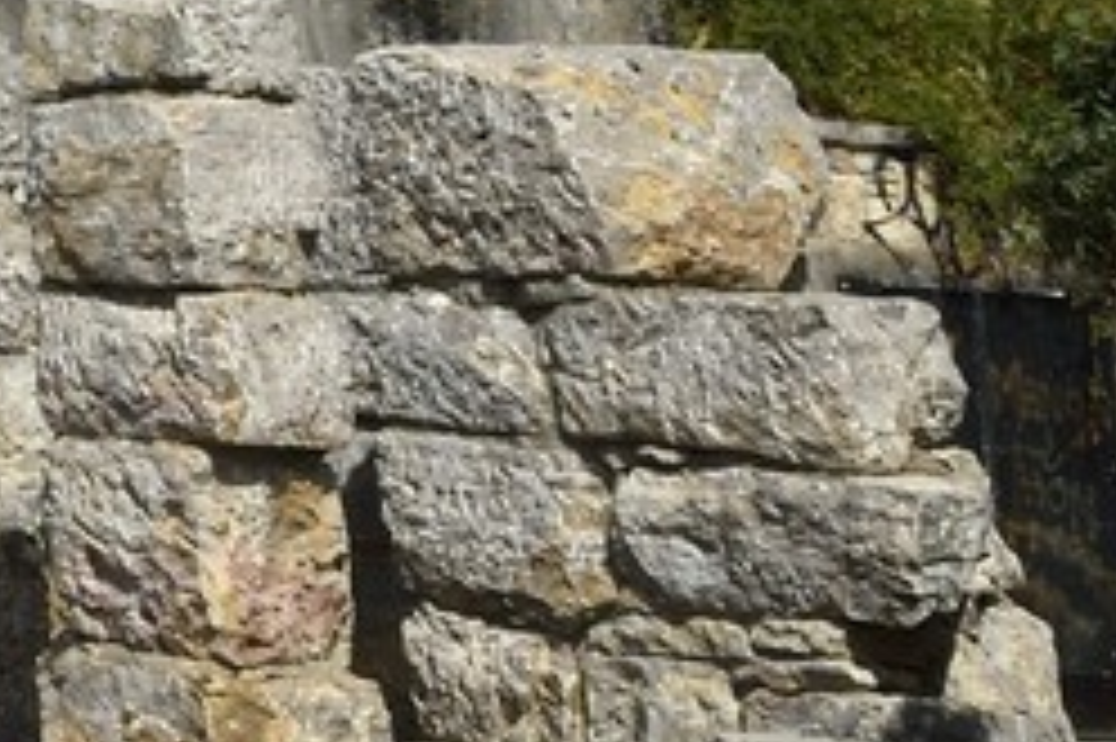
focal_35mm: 155
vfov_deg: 7.5
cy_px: -1623
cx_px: -2079
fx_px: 4802
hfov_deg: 10.2
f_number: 18
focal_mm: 24
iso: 200
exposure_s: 1/200
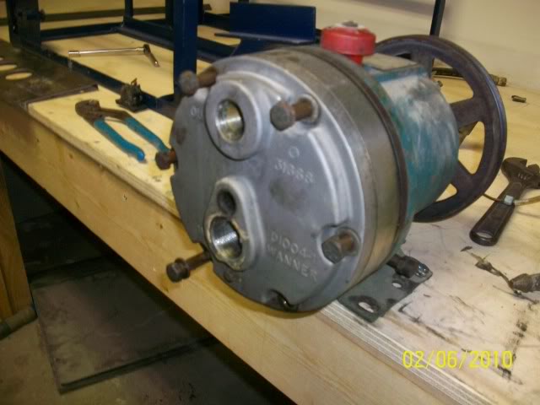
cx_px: 270
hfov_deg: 56.8
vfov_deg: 44.2
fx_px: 499
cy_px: 202
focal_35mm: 32
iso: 160
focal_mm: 5.7
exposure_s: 1/60
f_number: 2.8
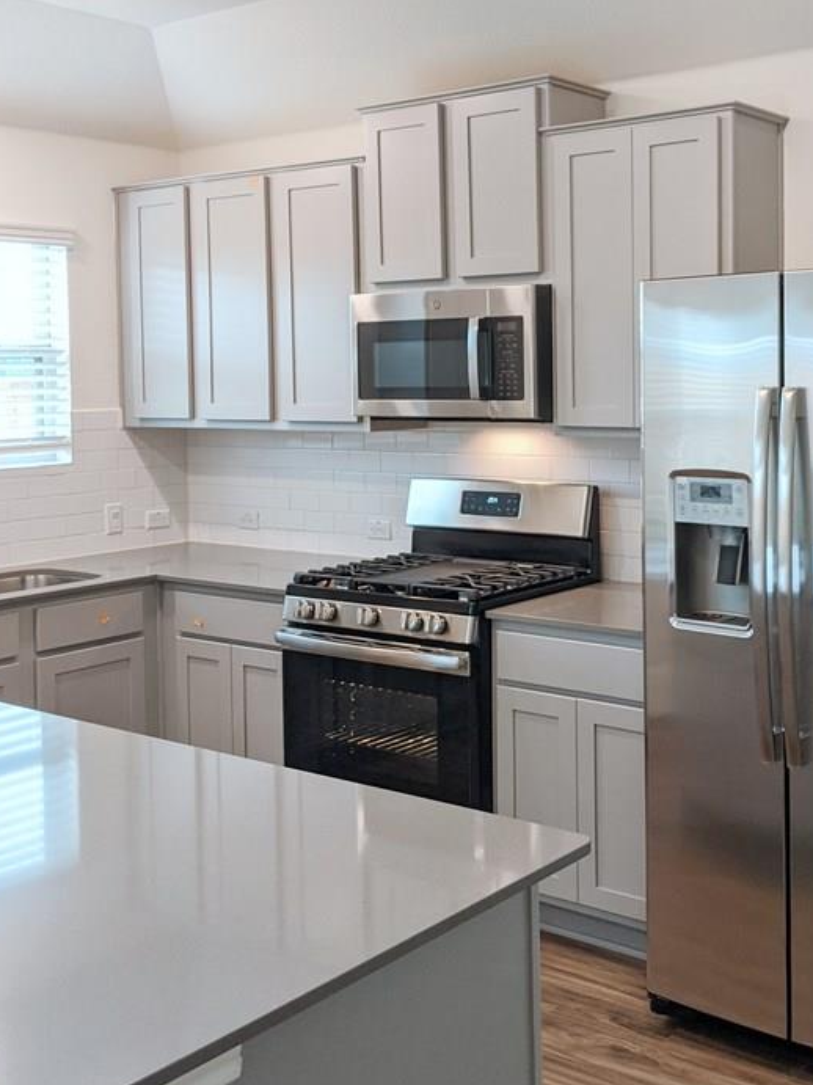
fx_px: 1253
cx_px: 584
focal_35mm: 40
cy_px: 397
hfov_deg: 35.3
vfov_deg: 46.3
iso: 139
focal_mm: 4.44
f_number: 1.8
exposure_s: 1/125
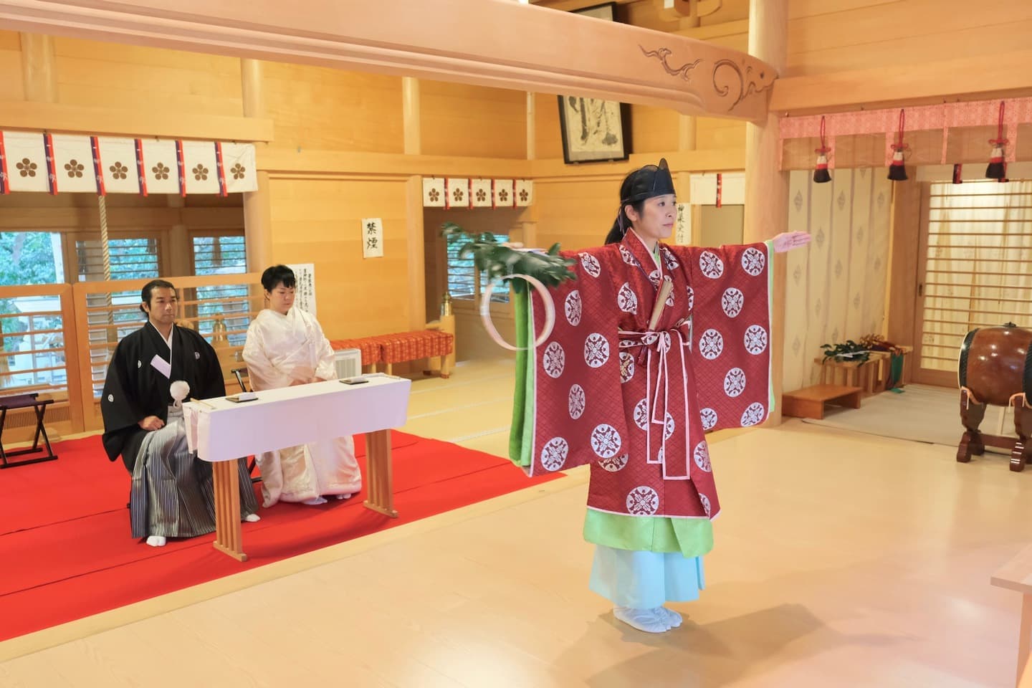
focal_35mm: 32
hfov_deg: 58.7
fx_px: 917
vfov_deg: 41.1
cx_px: 516
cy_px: 344
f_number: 4
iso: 3200
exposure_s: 1/50
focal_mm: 21.3
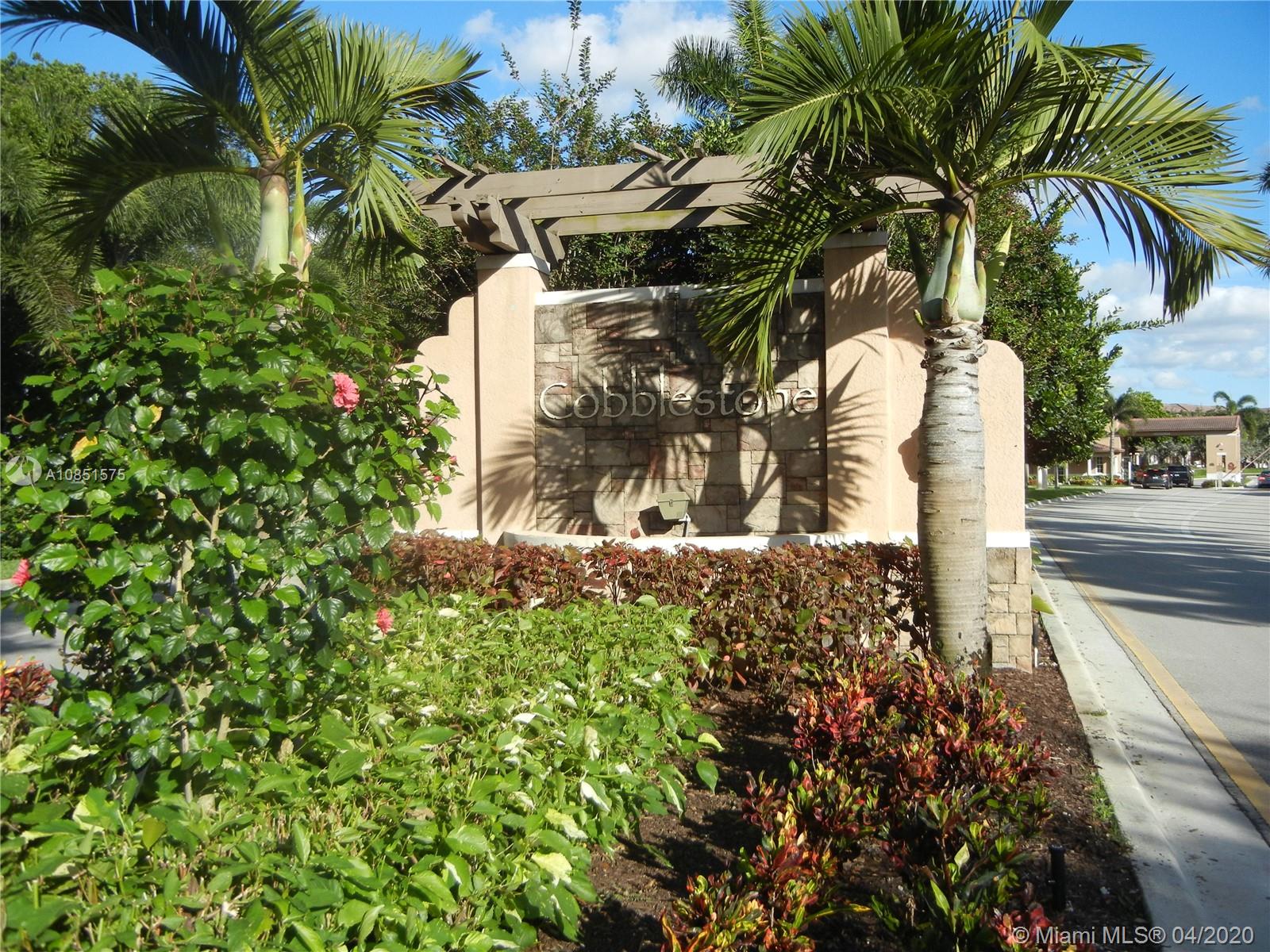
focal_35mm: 30
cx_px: 635
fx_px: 1101
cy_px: 476
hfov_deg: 60.0
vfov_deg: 46.8
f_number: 7
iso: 160
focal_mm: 5.4
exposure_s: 1/328
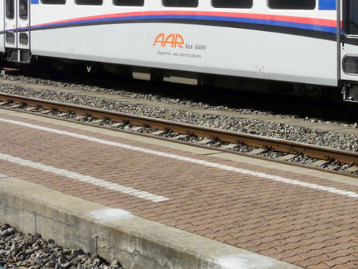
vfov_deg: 15.0
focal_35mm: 97
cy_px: -5
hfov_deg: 19.9
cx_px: 306
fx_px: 1004
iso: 100
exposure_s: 1/500
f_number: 6.3
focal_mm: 7.5
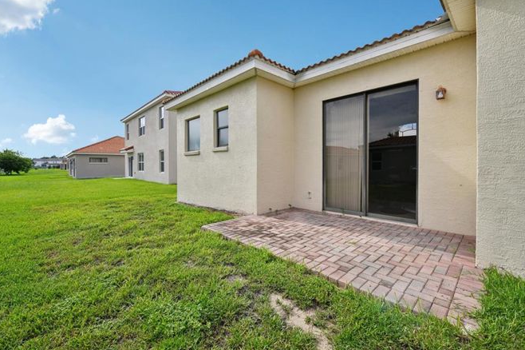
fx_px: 219
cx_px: 264
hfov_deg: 100.4
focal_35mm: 15
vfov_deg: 77.2
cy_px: 167
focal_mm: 14
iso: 400
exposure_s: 1/1000
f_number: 8
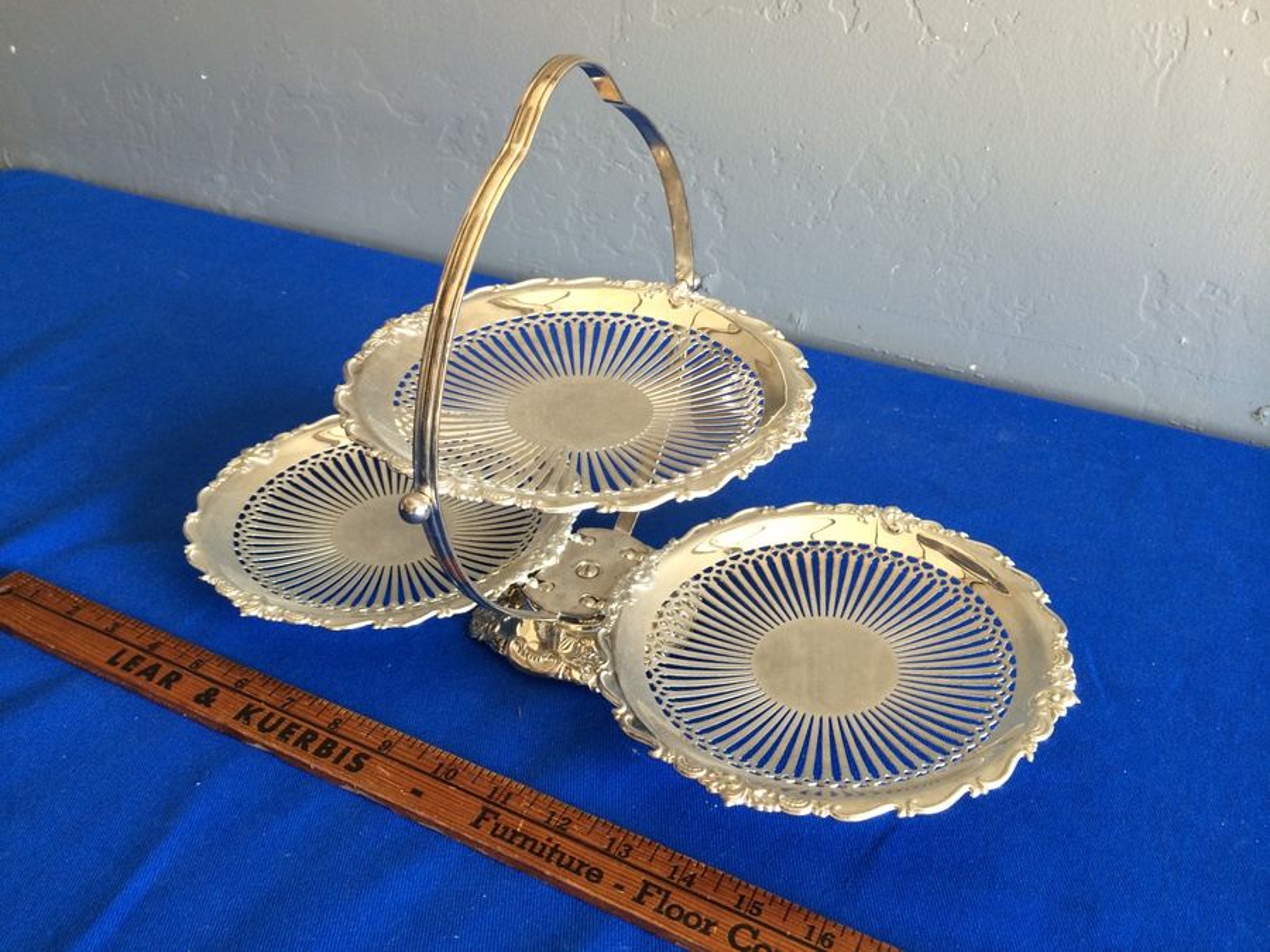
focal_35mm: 30
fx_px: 1101
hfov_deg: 60.0
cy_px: 476
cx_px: 635
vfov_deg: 46.8
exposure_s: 1/30
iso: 80
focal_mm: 4.12
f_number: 2.2
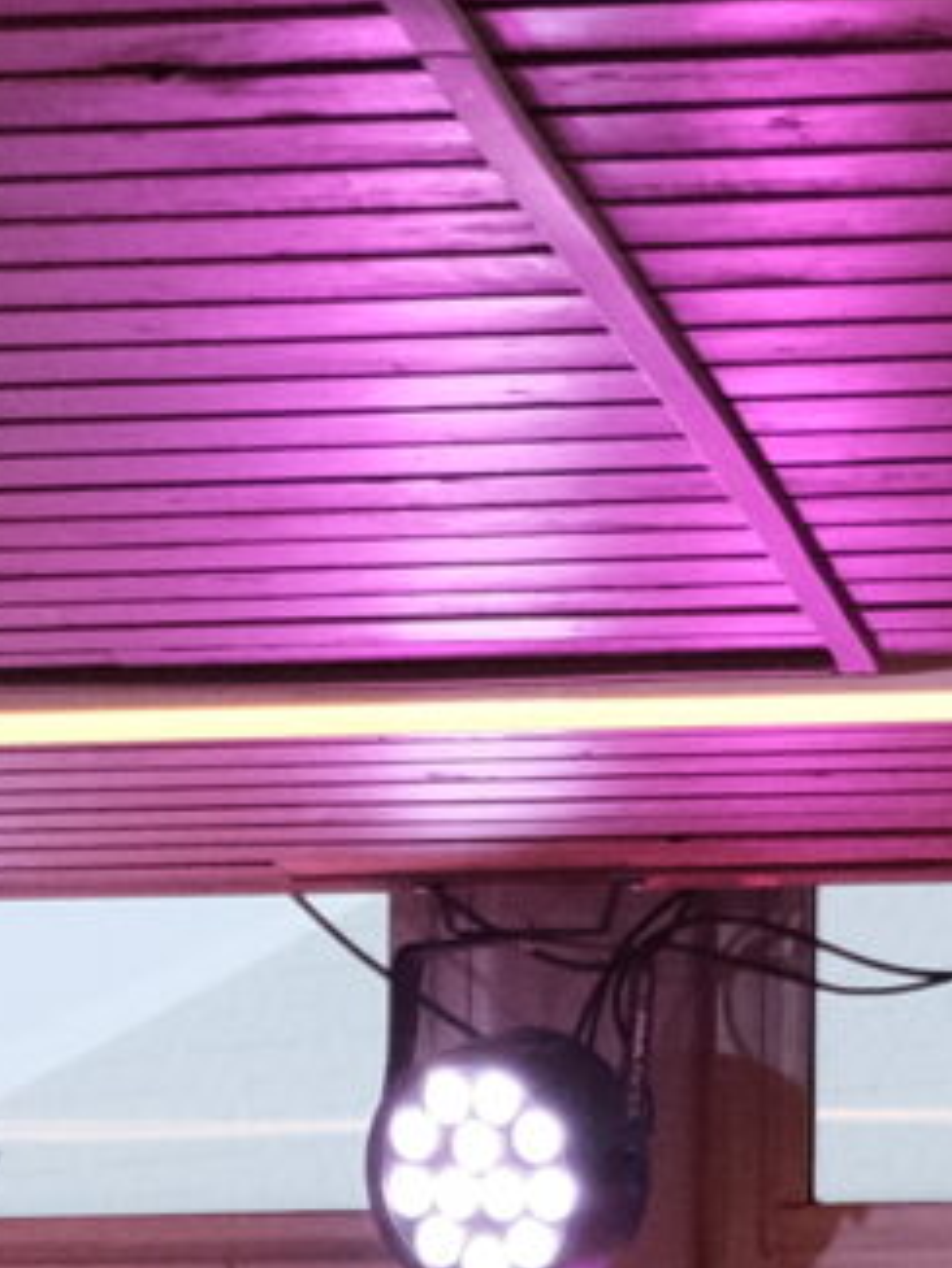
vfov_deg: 7.2
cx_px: -652
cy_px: 2448
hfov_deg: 5.5
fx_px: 9711
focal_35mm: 265
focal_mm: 23.3
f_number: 3.2
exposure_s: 1/200
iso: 2000
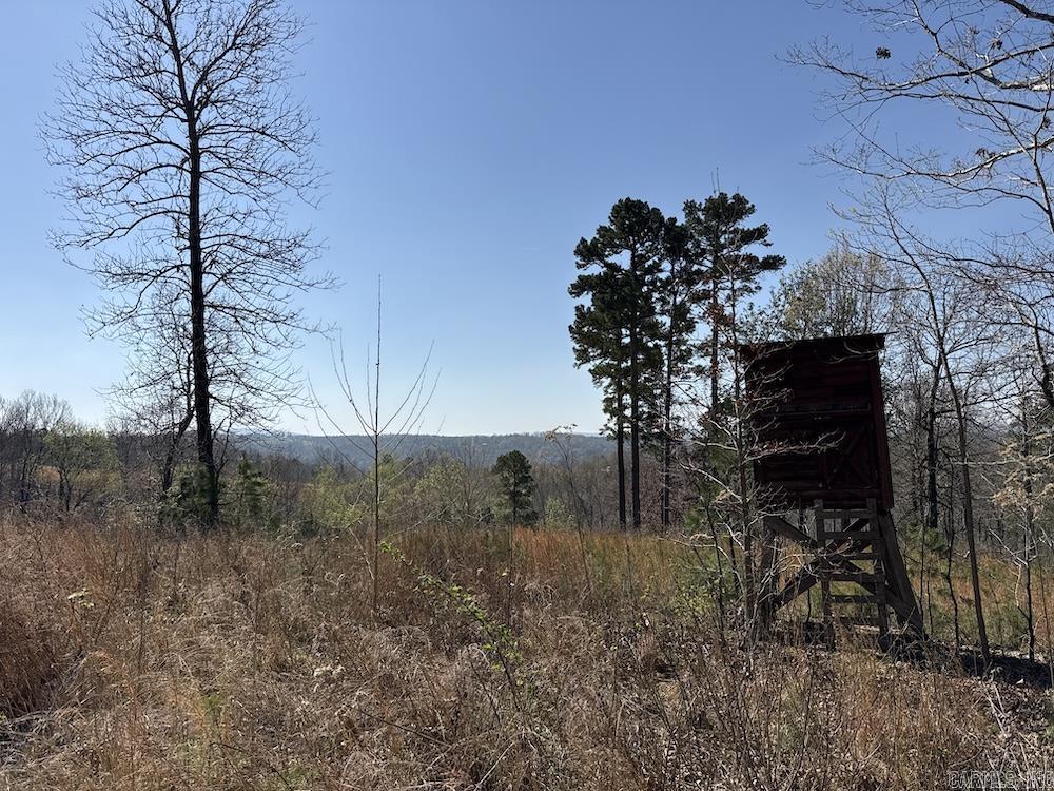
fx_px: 731
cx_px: 527
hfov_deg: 71.6
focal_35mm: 24
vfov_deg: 56.8
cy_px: 396
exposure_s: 1/9091
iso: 80
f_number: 1.78
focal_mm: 6.76
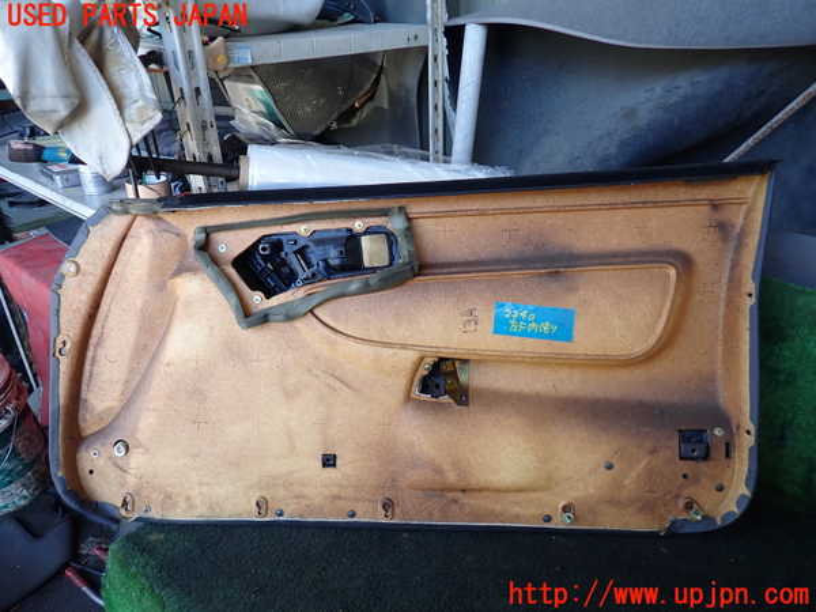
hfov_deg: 69.4
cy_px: 306
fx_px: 589
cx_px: 408
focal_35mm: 25
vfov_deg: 54.9
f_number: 2
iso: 100
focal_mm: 4.5
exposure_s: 1/80
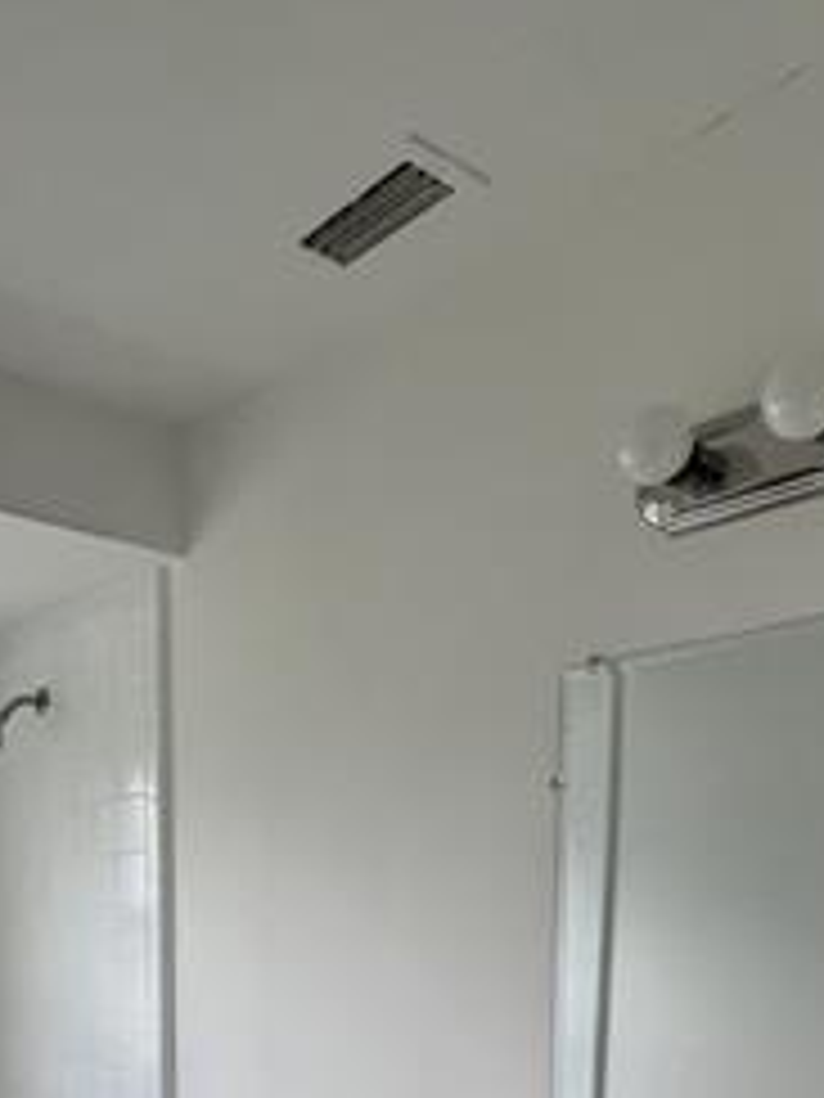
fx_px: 1016
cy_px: 1017
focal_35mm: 32
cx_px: 171
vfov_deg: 49.6
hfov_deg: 42.3
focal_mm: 1.57
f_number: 1.8
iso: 50
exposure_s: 1/99
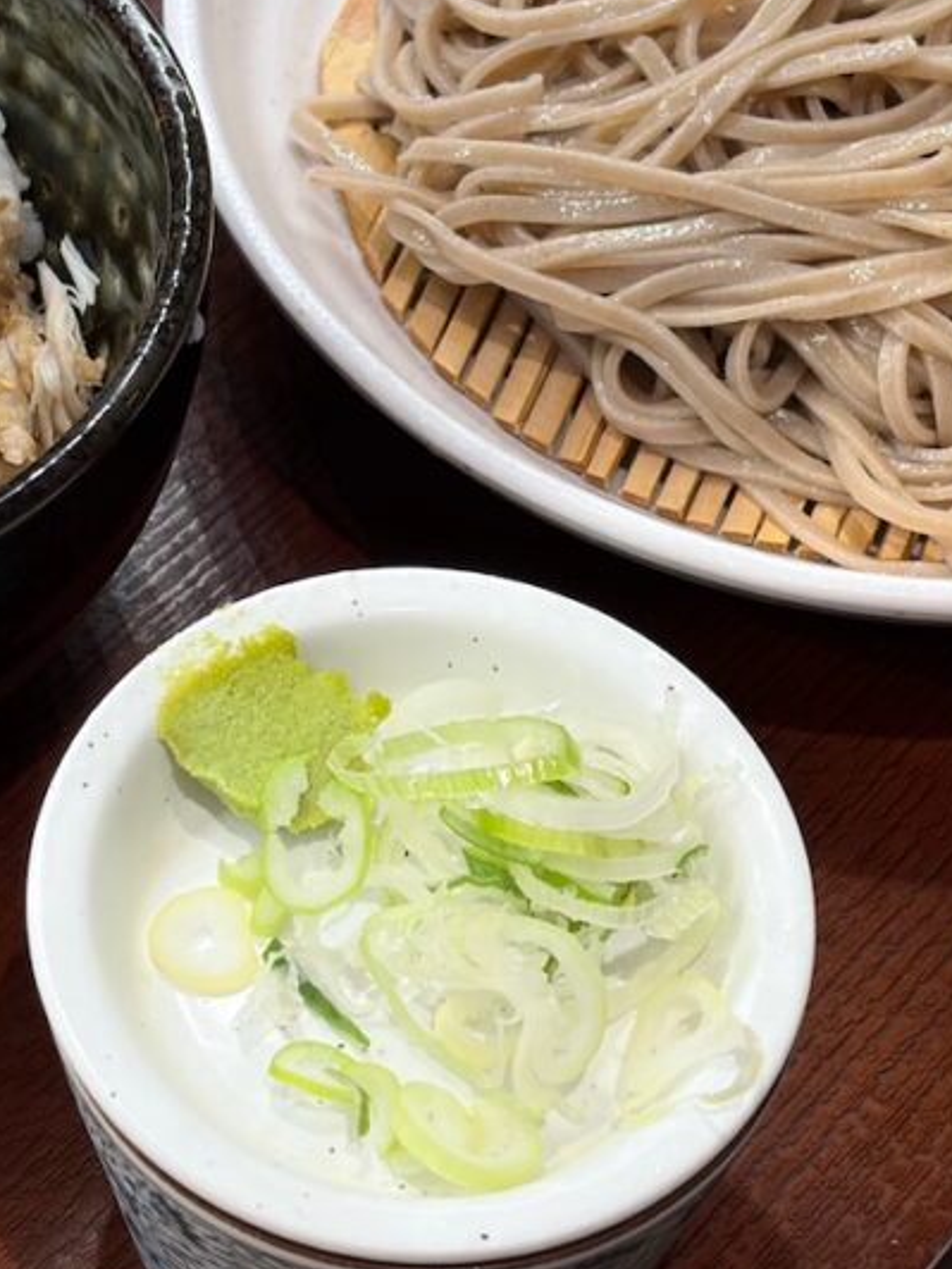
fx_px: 3667
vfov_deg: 19.6
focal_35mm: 100
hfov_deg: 14.8
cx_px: 408
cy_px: 420
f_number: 1.6
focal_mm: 5.96
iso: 40
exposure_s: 1/100
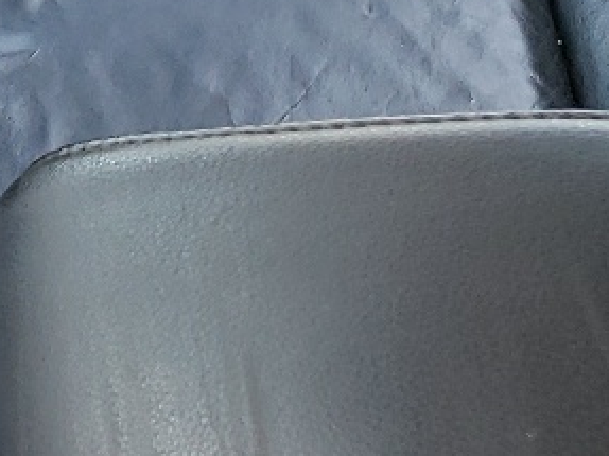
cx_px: -668
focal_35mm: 145
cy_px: -252
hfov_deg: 11.9
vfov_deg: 9.9
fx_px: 2550
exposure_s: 1/100
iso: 61
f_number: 1.5
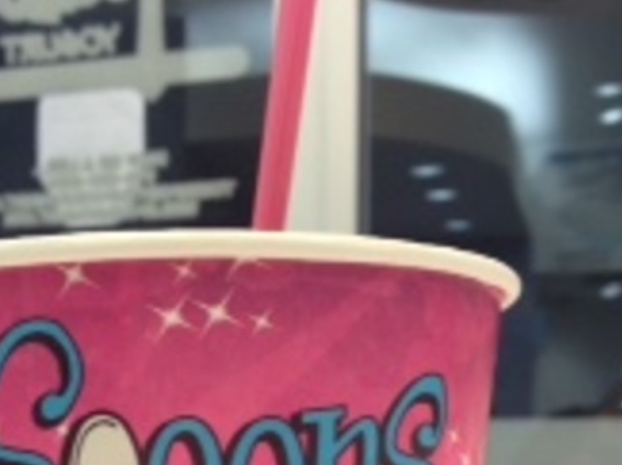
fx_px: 1238
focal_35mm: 69
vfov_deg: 20.7
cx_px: 230
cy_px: 446
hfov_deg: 28.1
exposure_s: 1/20
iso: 125
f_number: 2.4
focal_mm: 4.28
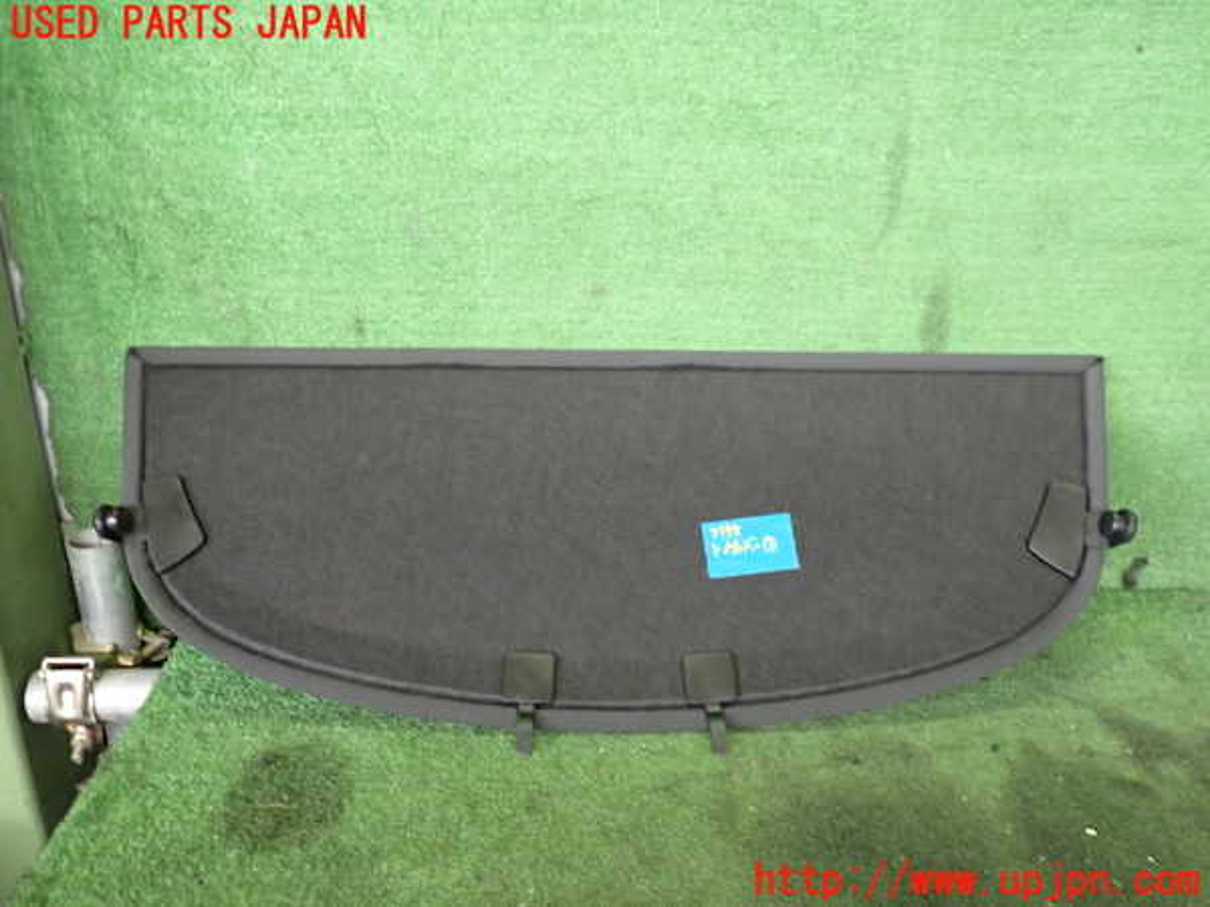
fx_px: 1049
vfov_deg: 46.8
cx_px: 605
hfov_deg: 60.0
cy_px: 454
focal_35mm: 30
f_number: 2.3
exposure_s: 1/30
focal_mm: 5.4
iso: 400
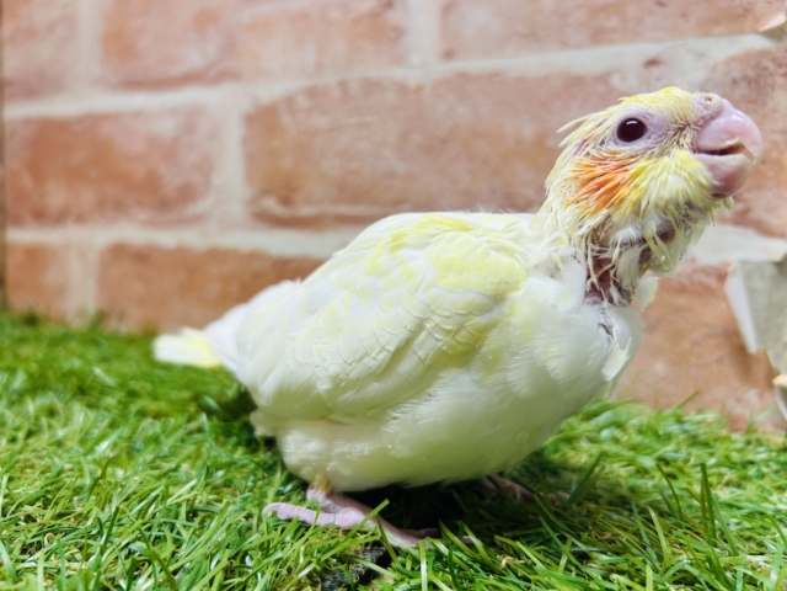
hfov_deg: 67.3
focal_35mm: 26
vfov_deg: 53.1
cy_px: 296
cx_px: 394
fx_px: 591
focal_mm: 5.7
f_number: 1.5
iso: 100
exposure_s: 1/100
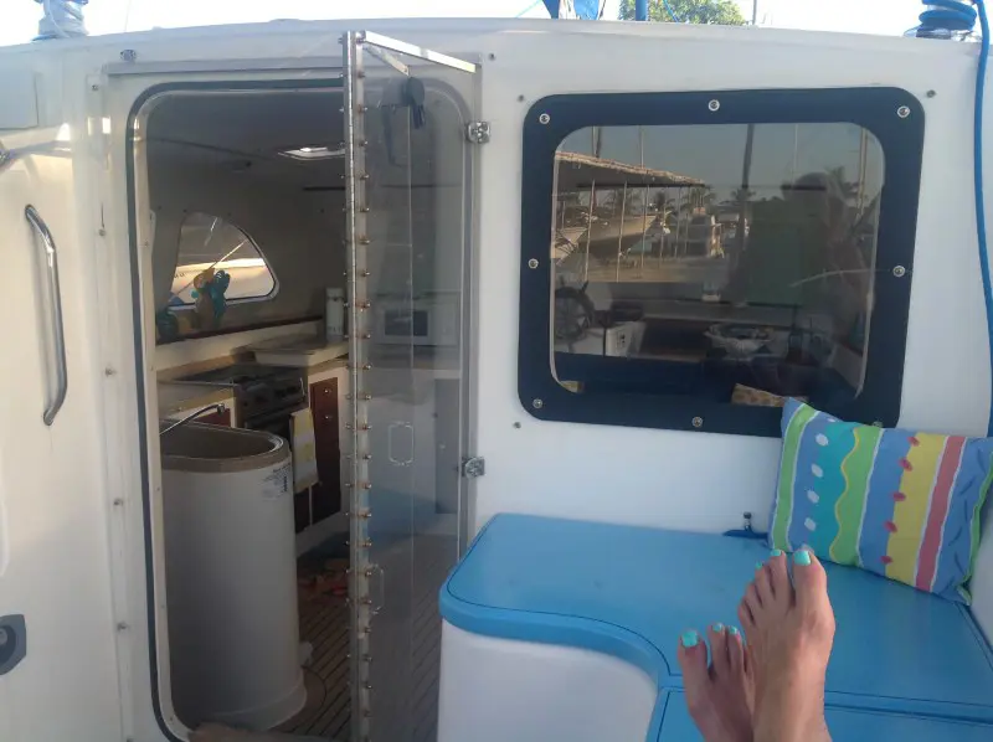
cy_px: 371
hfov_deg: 52.7
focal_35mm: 35
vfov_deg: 40.6
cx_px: 496
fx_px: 1003
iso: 50
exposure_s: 1/248
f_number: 2.4
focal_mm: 4.28
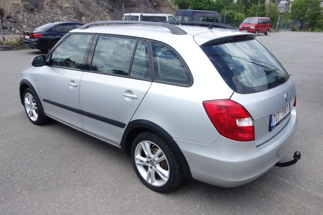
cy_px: 108
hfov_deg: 65.5
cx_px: 162
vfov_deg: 46.4
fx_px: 251
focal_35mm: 28
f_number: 2
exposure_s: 1/2000
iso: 125
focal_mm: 10.4
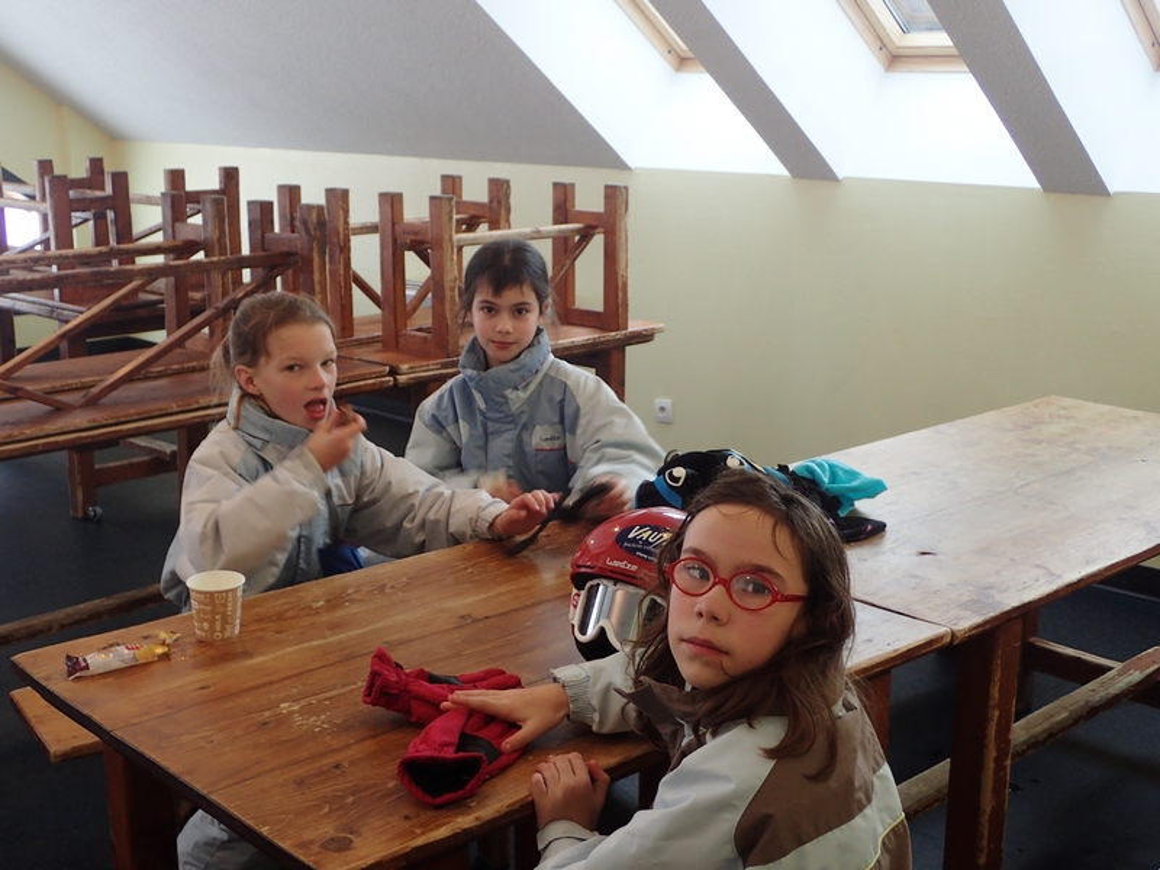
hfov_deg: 43.9
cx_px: 580
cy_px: 435
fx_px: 1441
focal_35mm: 43
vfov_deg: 33.6
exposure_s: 1/40
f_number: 2.9
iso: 200
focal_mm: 7.86
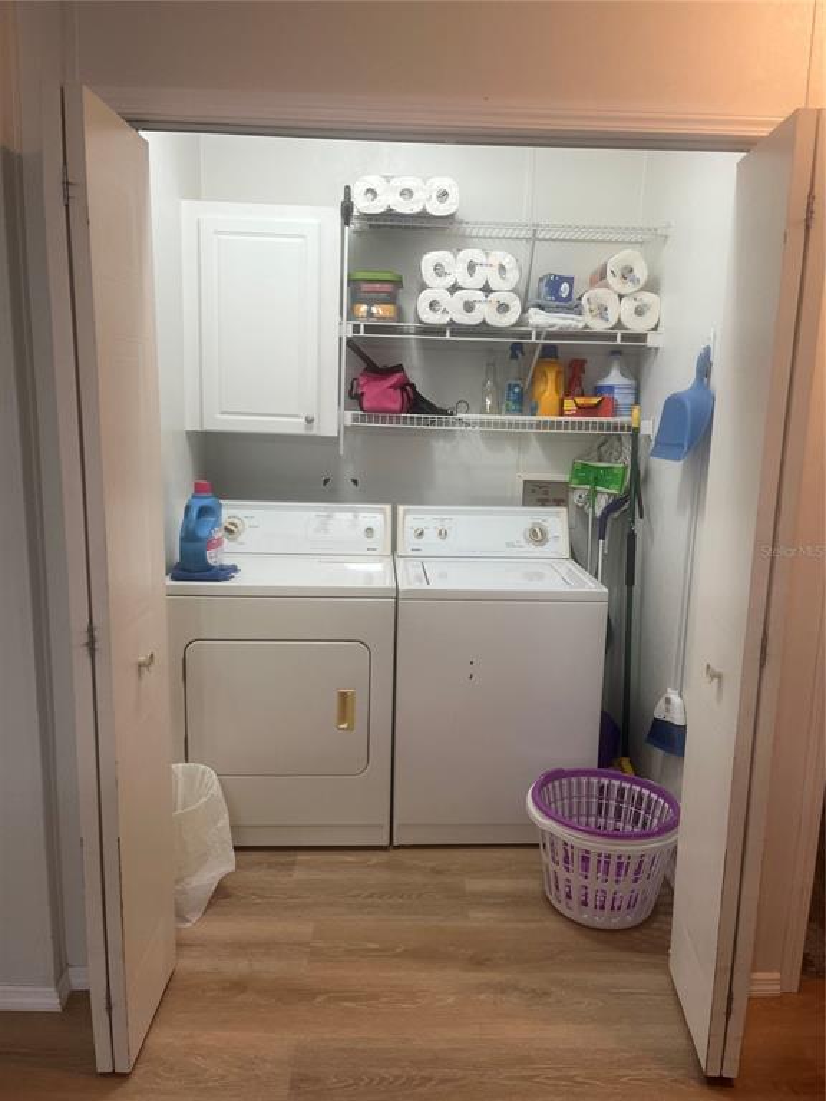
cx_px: 413
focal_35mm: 26
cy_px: 550
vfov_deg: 67.3
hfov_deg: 53.1
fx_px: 827
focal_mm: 5.1
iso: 125
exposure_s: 1/120
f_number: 1.6
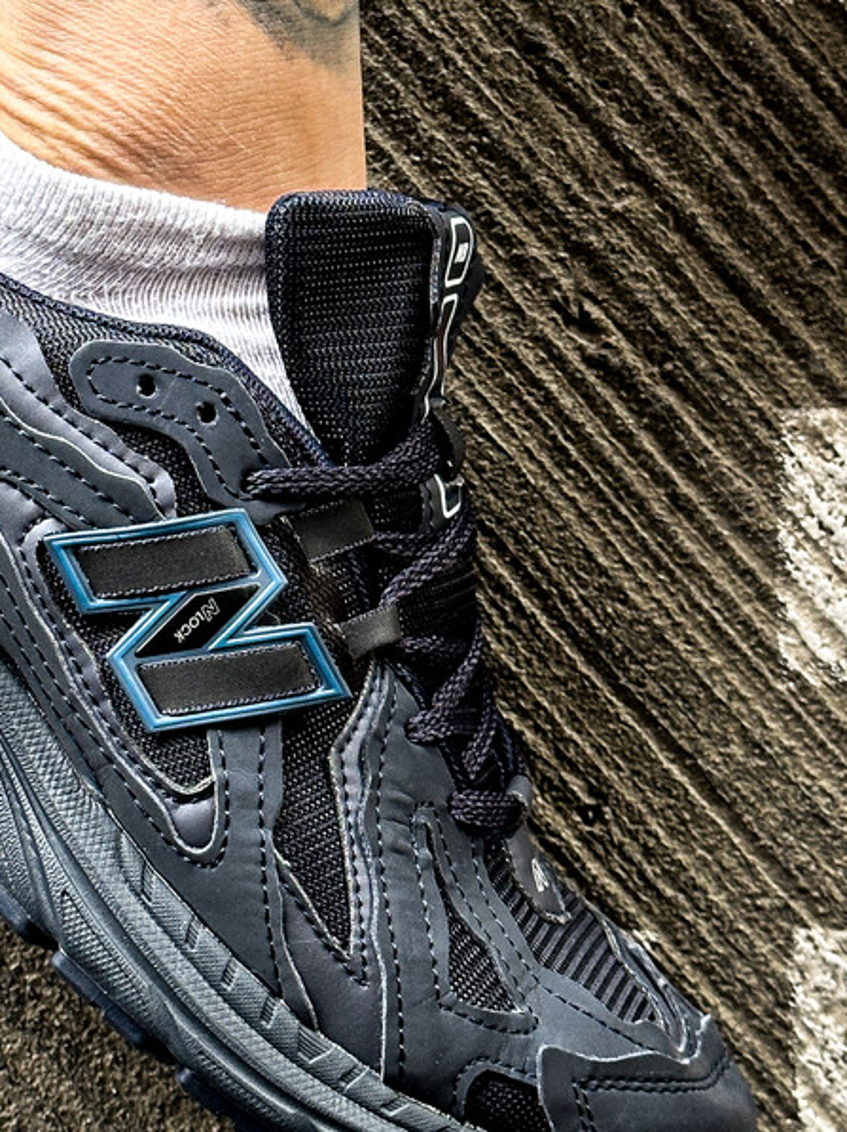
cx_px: 199
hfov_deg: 14.3
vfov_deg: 19.1
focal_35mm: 103
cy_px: 444
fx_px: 3364
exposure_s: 1/60
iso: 200
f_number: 1.8
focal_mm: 6.86
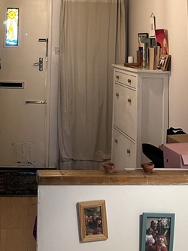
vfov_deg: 30.0
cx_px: 36
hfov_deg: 24.0
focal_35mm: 60
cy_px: 0
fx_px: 434
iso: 200
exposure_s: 1/50
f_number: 1.6
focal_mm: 5.1
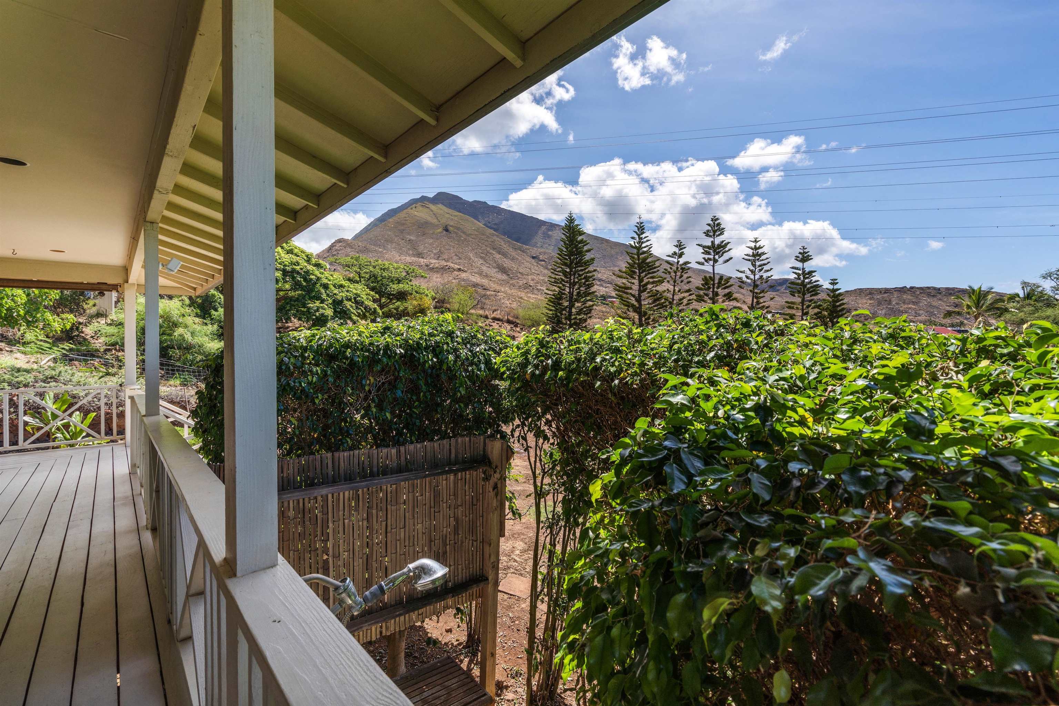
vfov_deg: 73.7
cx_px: 530
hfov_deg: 96.7
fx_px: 471
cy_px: 353
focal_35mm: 16
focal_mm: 16
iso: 100
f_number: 8
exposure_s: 1/8
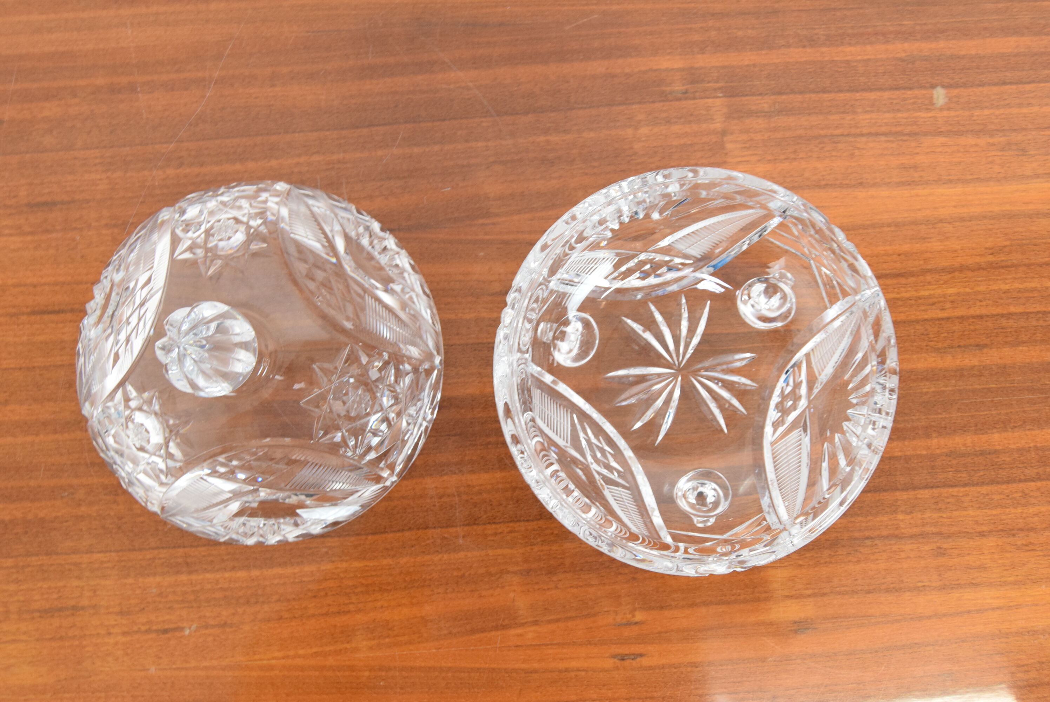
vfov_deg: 38.4
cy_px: 351
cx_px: 525
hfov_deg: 55.1
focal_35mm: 34
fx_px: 1007
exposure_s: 1/125
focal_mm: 23
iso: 1600
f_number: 5.6
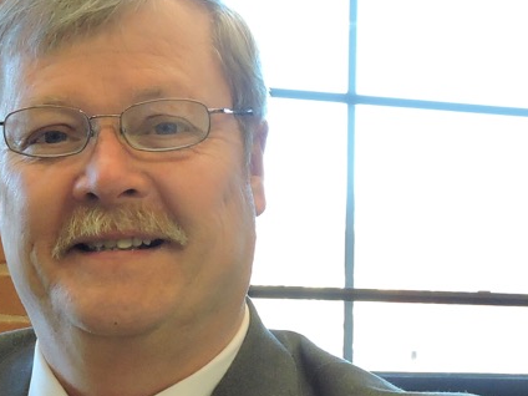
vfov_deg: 10.9
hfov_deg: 14.5
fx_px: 2074
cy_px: 339
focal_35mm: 136
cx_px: 141
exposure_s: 1/30
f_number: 3.8
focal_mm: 7.2
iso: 320
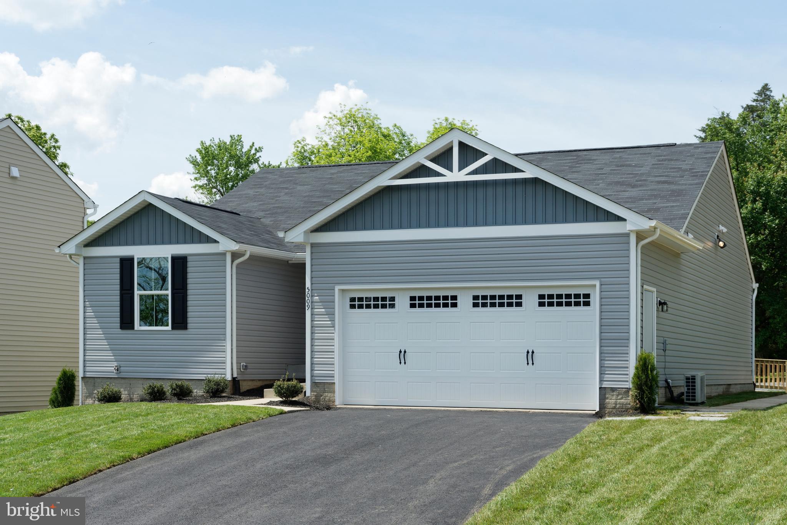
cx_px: 394
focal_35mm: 50
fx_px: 1093
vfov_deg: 27.0
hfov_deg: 39.6
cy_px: 262
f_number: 11
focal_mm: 50
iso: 320
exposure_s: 1/500
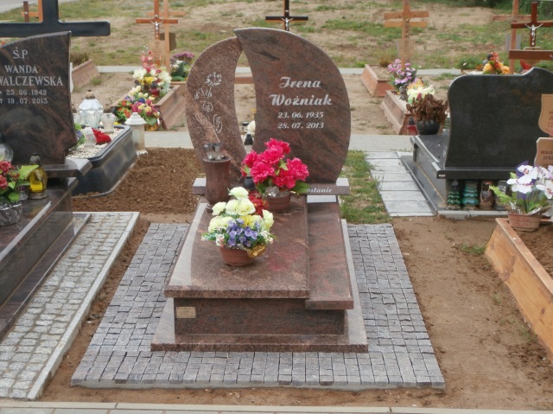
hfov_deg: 33.8
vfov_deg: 25.6
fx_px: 910
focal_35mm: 57
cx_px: 276
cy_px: 207
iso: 100
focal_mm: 10.11
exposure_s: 1/250
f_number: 4.5
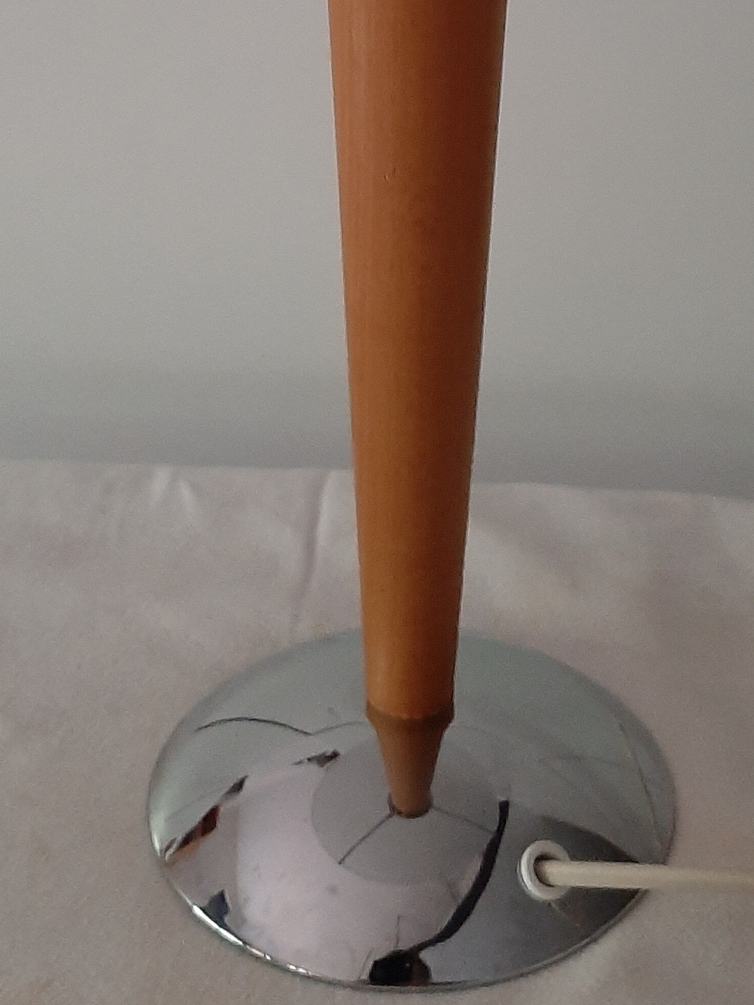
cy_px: 33
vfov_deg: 33.5
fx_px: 1540
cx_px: 449
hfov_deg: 27.5
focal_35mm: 53
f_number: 1.7
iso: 400
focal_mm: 3.93
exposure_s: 1/25
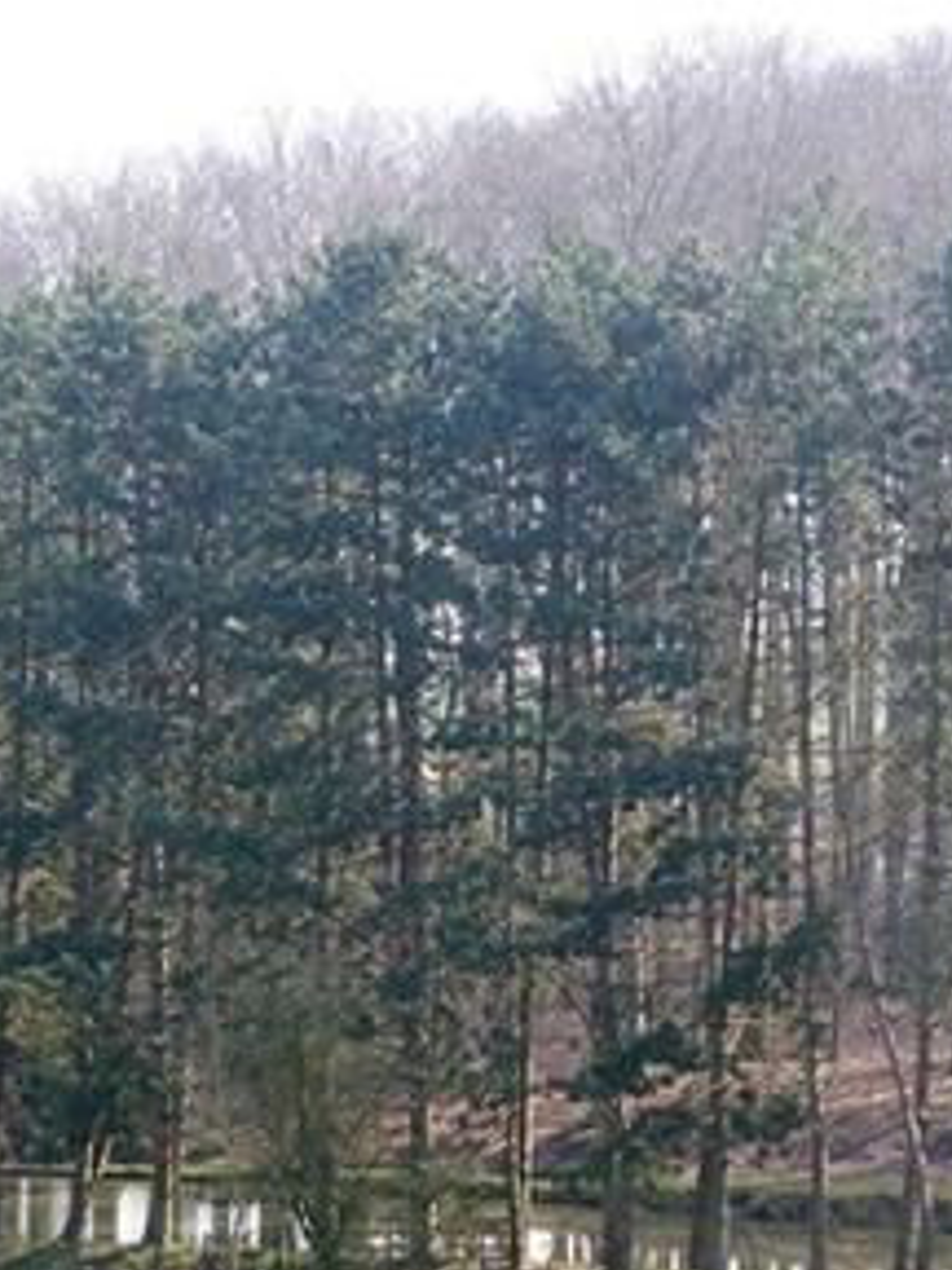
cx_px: 498
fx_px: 3814
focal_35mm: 104
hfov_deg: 14.2
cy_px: 886
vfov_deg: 18.8
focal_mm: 9
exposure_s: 1/125
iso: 80
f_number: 4
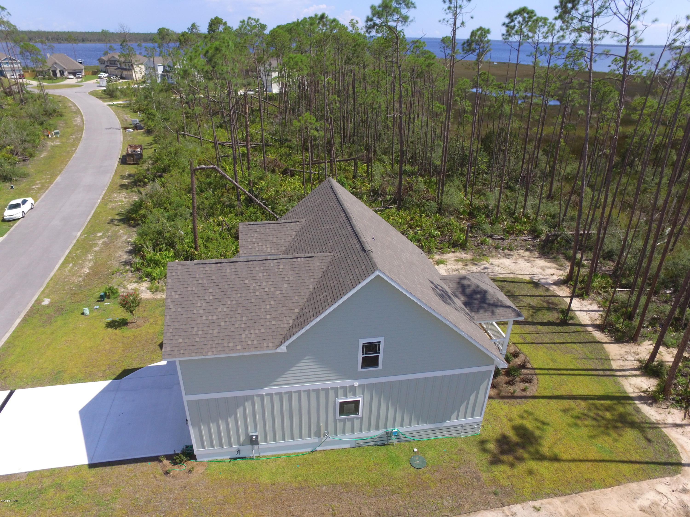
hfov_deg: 81.7
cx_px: 345
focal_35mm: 20
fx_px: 399
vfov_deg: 66.0
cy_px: 258
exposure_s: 1/1105
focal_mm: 3.61
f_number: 2.8
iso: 100
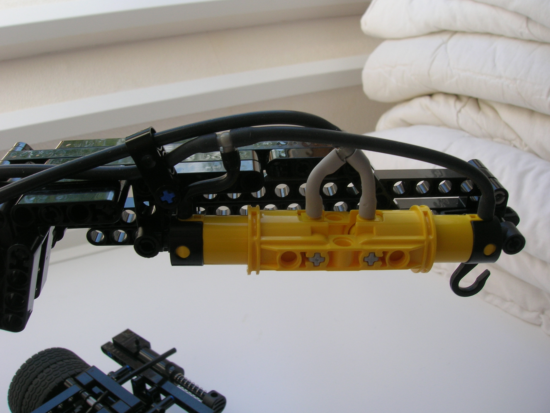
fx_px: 540
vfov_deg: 41.8
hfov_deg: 54.0
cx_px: 275
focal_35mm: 34
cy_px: 206
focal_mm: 5.7
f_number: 4.9
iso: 50
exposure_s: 1/68.5
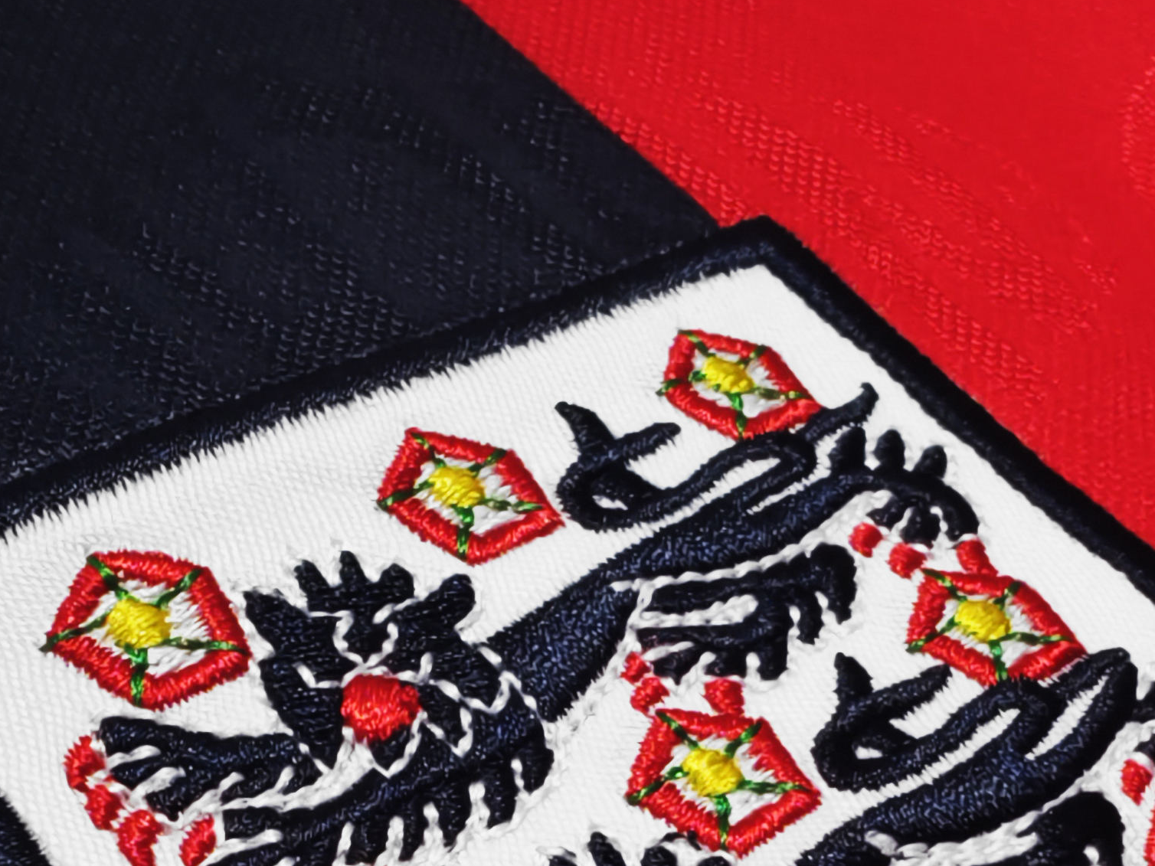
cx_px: 585
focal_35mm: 61
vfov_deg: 22.9
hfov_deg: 31.7
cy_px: 898
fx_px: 2035
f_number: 2.2
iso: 120
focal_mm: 2.59
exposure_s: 1/120
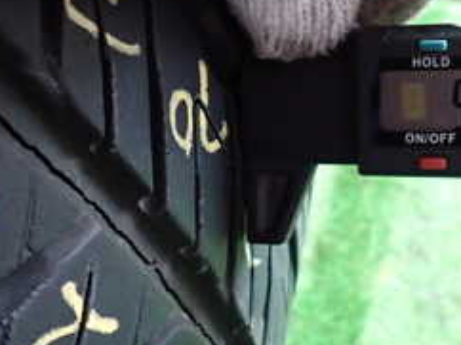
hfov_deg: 31.2
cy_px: 126
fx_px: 825
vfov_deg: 23.5
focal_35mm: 62
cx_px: 219
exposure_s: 1/30
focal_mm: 4.5
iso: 640
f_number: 2
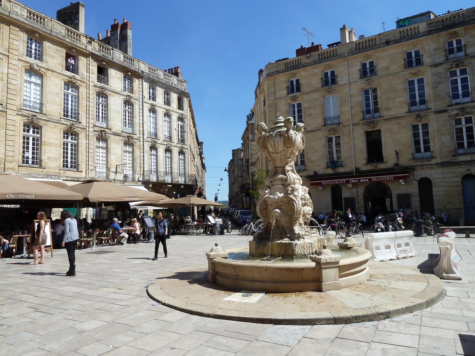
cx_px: 238
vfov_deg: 54.9
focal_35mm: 25
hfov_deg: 69.4
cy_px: 178
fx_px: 343
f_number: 4.5
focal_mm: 4.1
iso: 80
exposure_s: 1/500
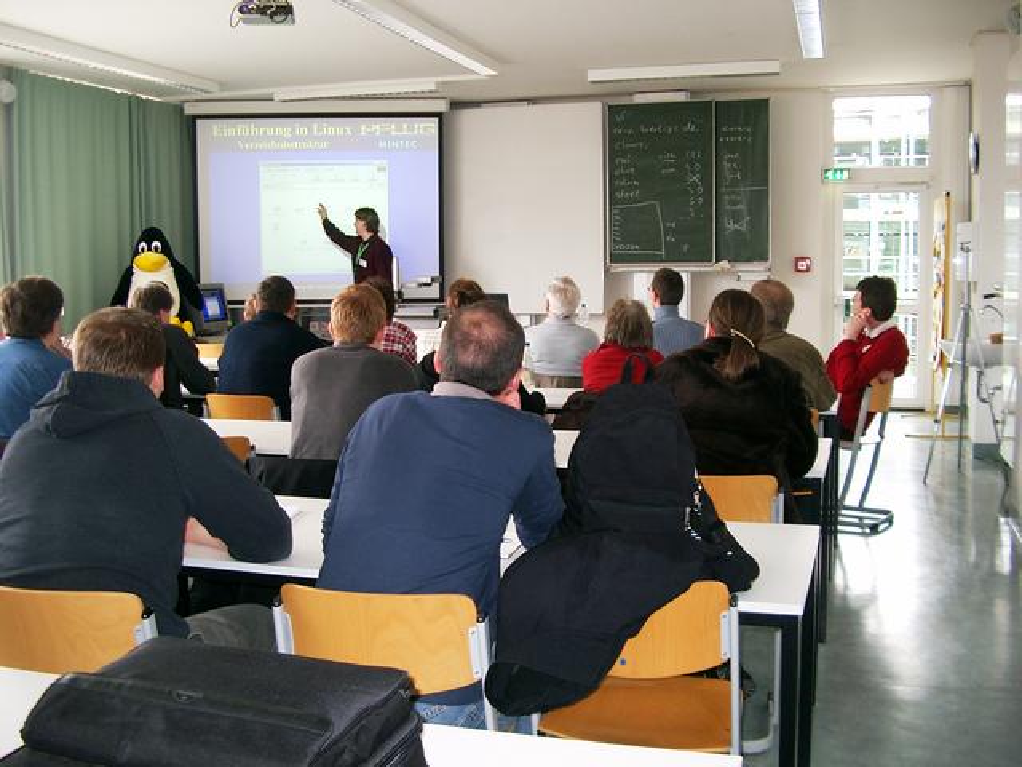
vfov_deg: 38.7
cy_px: 384
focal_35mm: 37
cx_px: 511
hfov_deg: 50.1
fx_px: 1092
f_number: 2.6
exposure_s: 1/60
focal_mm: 7.6
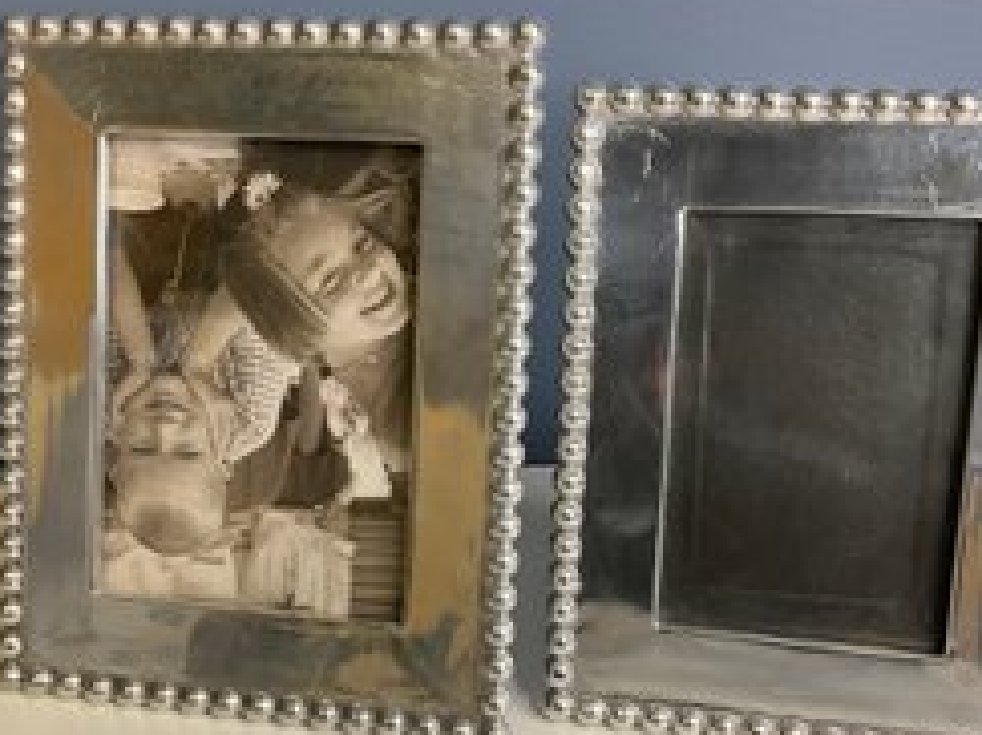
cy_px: 398
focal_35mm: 41
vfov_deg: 35.1
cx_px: 503
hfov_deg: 45.8
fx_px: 1163
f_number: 1.8
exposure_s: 1/120
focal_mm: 3
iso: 50
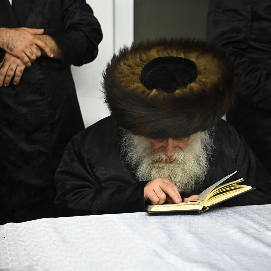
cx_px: 153
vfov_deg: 19.1
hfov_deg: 19.1
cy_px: 134
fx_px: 806
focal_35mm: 91
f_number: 2.8
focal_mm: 70
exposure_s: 1/100
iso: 2500
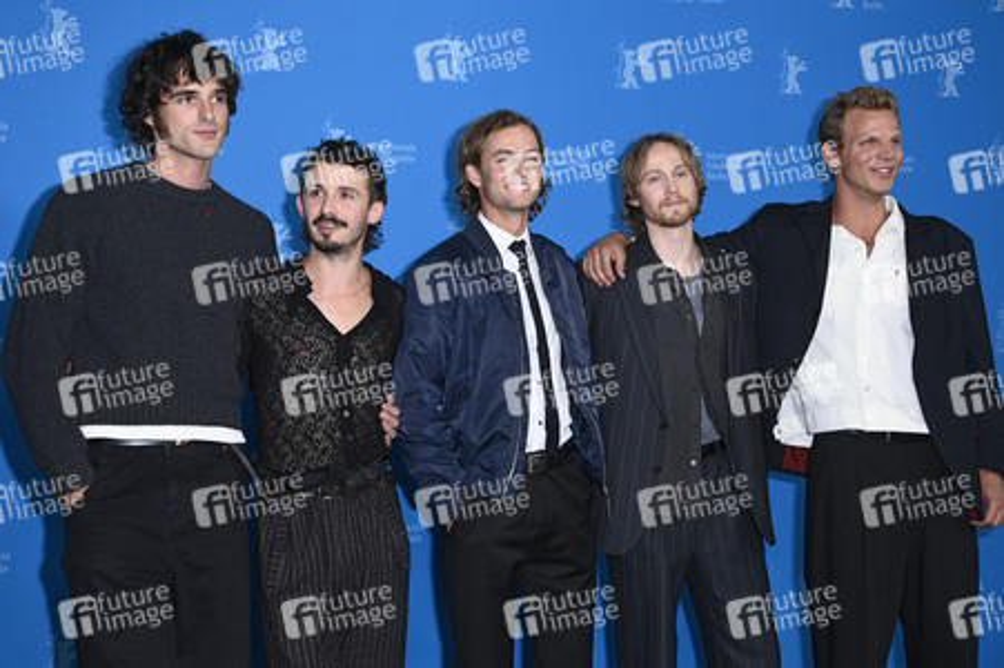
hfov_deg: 41.1
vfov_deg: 28.0
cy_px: 334
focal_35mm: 48
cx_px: 502
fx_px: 1338
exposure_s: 1/250
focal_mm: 48
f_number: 5.6
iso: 1000
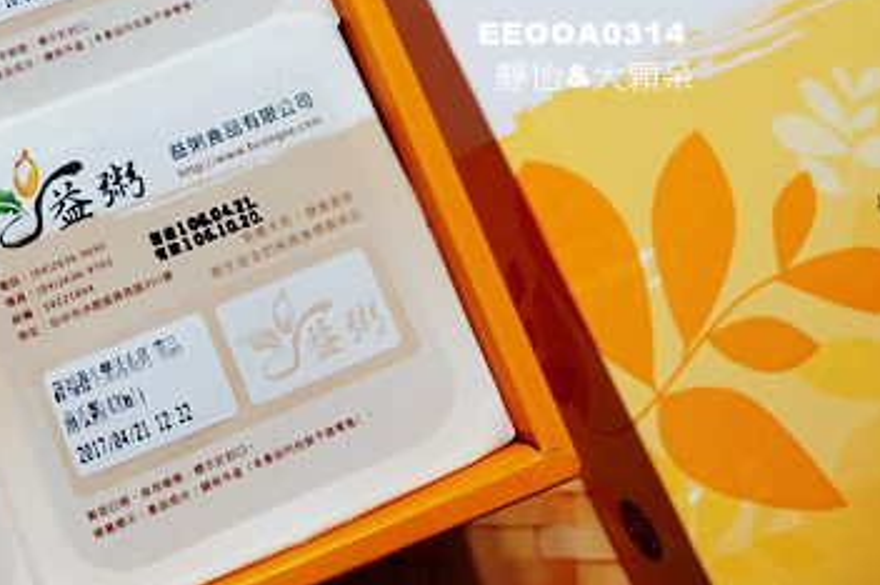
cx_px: 145
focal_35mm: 61
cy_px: 49
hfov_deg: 31.8
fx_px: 1490
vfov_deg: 21.7
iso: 250
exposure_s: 1/40
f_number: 2.8
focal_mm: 12.06
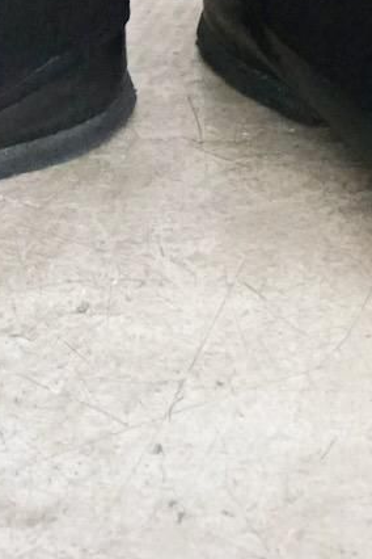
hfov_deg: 6.1
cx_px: 100
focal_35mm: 224
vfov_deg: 8.7
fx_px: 3472
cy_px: -580
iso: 4000
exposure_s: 1/160
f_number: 5
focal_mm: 53
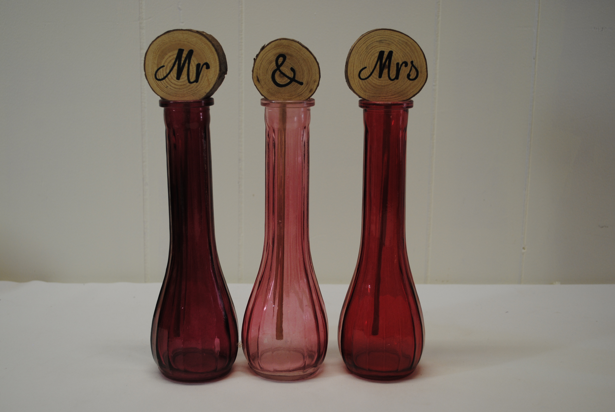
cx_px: 308
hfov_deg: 41.1
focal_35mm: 48
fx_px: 821
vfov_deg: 28.2
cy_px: 206
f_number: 4.8
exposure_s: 1/40
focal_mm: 32
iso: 200
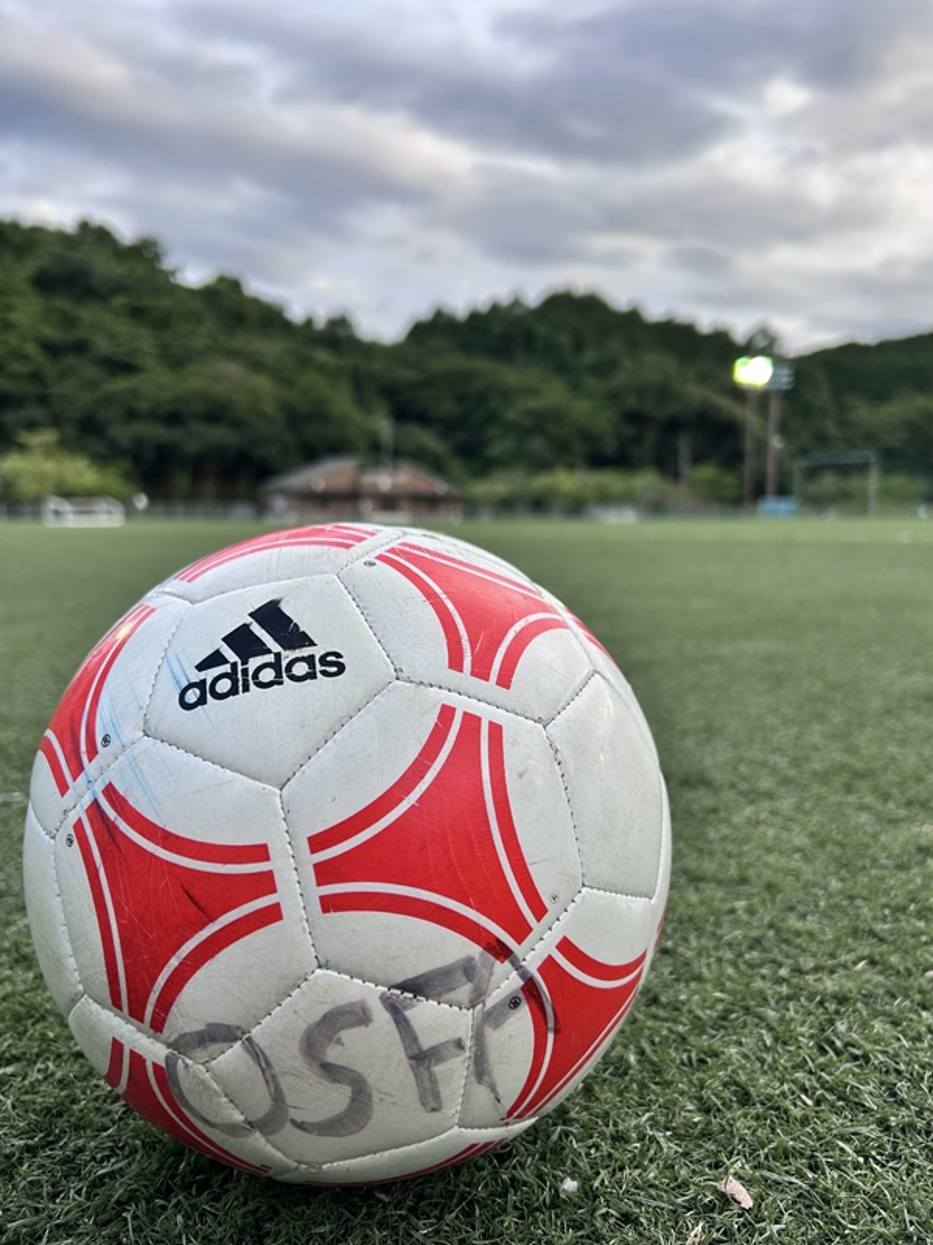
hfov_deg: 53.1
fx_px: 934
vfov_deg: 67.3
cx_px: 466
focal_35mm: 26
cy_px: 622
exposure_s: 1/152
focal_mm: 5.7
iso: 40
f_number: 1.5
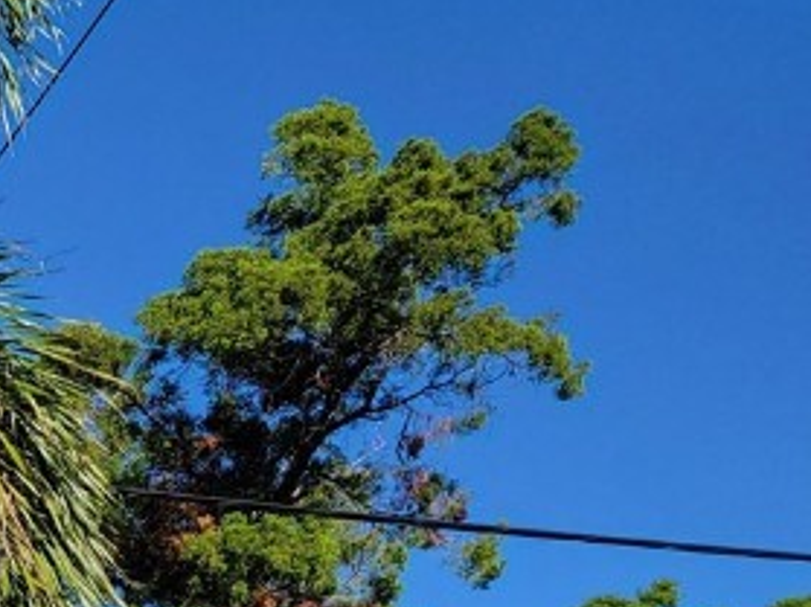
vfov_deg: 15.6
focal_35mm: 88
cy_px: 877
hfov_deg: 17.8
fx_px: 2061
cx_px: -654
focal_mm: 6.7
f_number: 1.8
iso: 16
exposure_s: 1/845
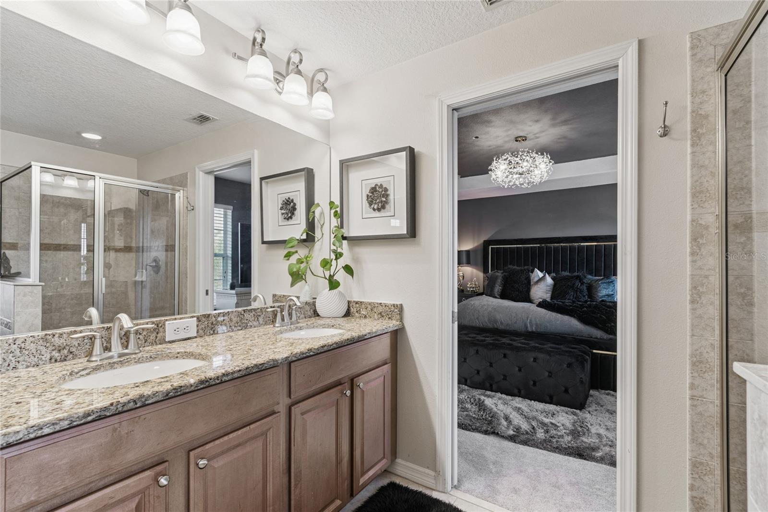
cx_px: 384
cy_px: 256
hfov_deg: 100.4
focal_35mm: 15
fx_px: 320
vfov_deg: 77.3
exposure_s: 1/1.67
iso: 100
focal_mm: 10
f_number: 7.1
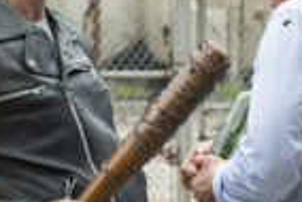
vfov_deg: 6.7
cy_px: 120
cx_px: 230
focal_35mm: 205
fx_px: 1721
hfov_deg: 10.0
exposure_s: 1/180
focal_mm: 48.4
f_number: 4.5
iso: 200
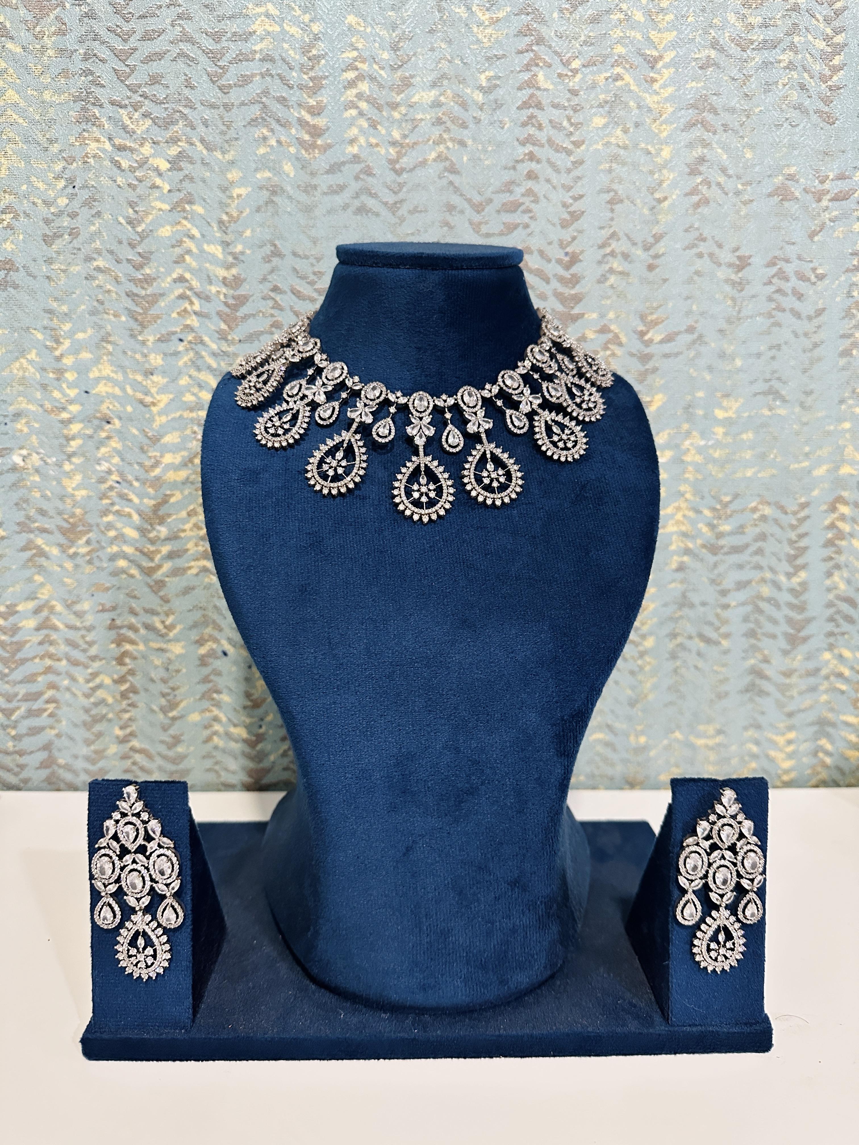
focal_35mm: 24
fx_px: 794
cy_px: 572
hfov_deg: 56.8
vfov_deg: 71.6
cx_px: 430
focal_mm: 6.86
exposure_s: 1/50
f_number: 1.78
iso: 640
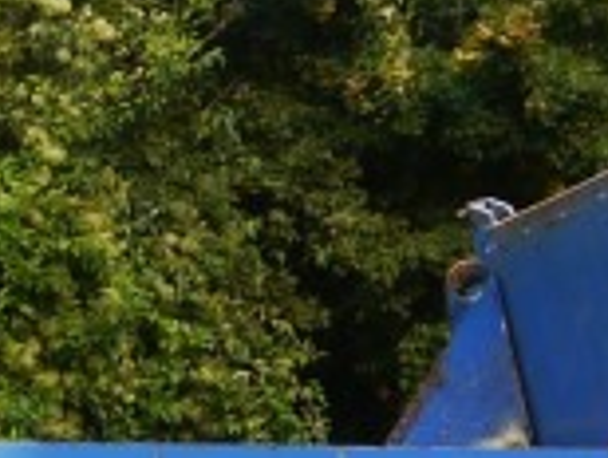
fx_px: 3976
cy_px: 1050
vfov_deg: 6.3
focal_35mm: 226
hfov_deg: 8.4
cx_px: -497
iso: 160
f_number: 5.6
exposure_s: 1/200
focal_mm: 17
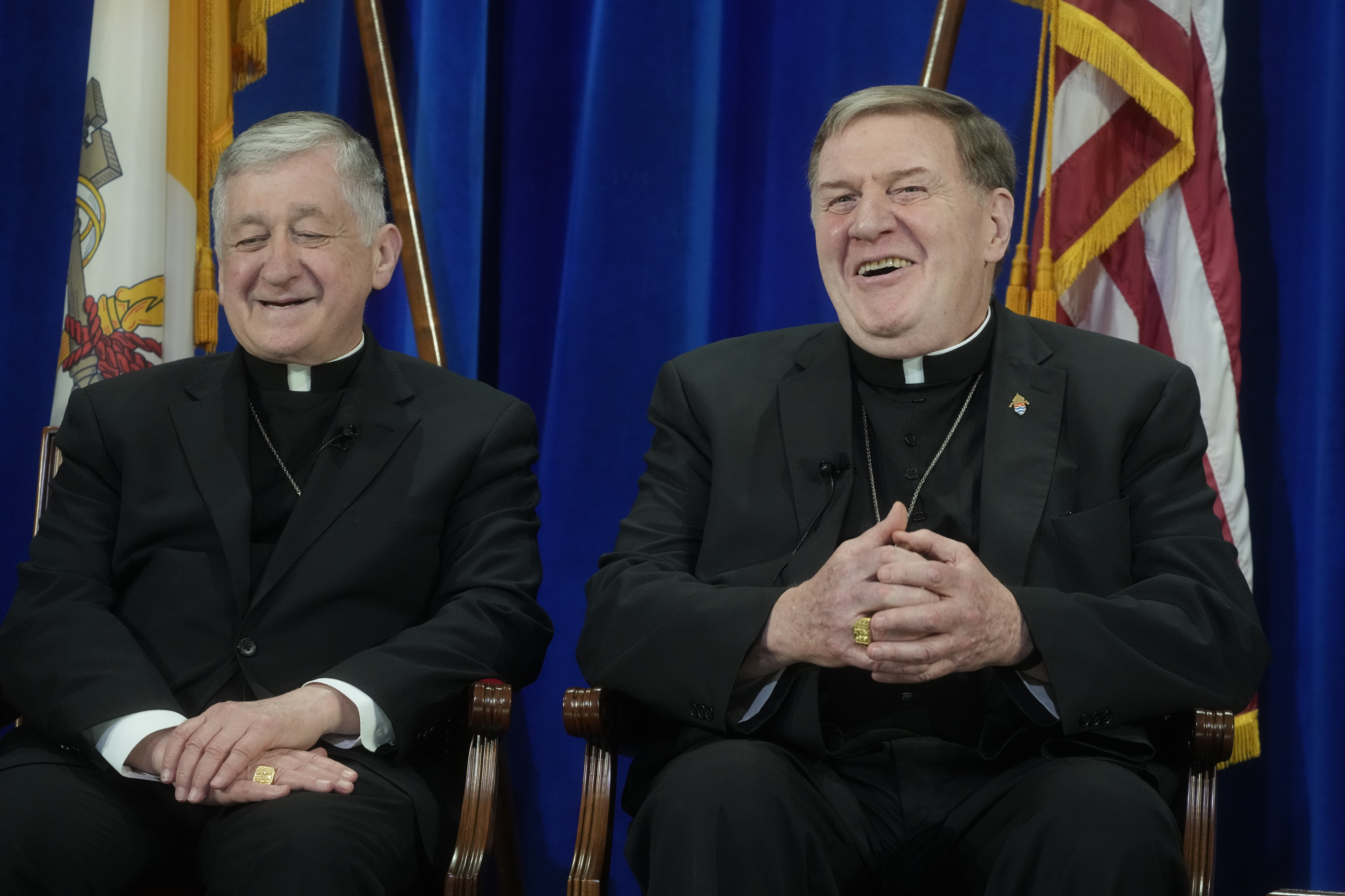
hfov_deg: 7.8
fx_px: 9900
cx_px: 672
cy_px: 448
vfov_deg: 5.2
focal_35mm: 265
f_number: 5.6
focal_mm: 265
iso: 3200
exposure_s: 1/250
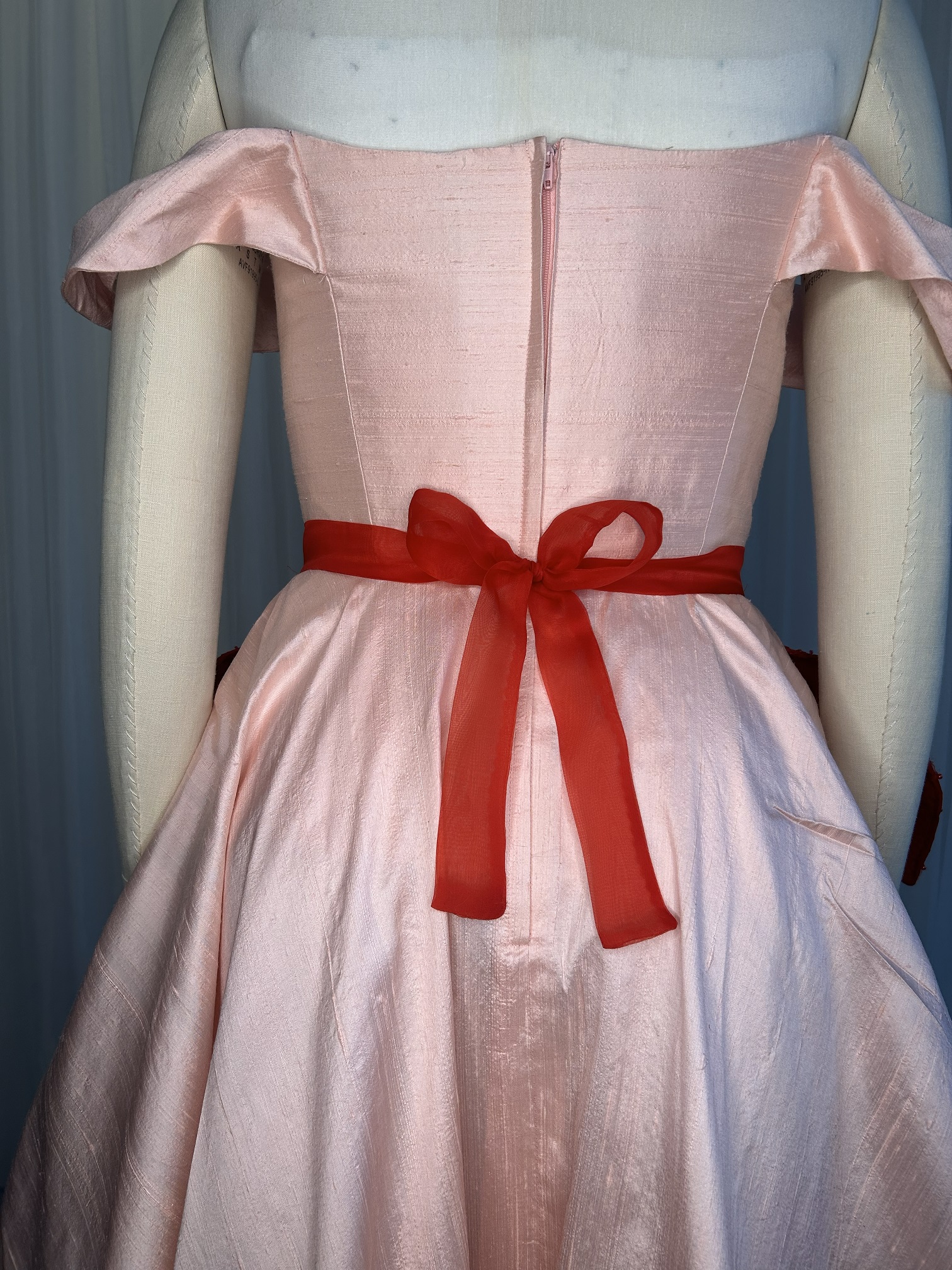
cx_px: 476
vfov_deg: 67.3
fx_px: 953
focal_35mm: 26
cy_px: 635
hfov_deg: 53.1
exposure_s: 1/148
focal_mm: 5.7
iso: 32
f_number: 1.5
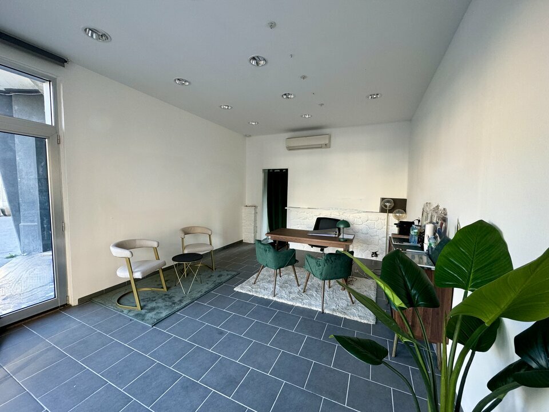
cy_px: 206
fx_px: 222
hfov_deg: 102.1
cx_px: 274
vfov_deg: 85.7
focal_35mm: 14
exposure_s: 1/99
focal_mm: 2.22
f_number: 2.2
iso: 160
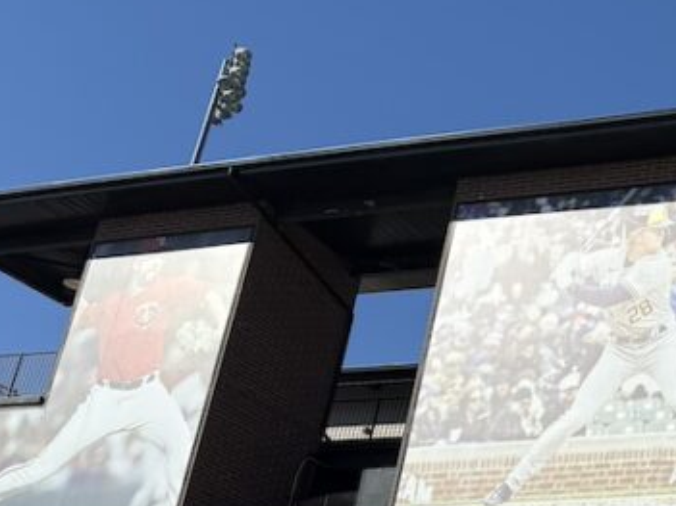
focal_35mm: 73
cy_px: 438
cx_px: 884
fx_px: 1425
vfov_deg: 19.8
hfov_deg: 23.5
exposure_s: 1/4975
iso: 80
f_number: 1.78
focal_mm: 6.76
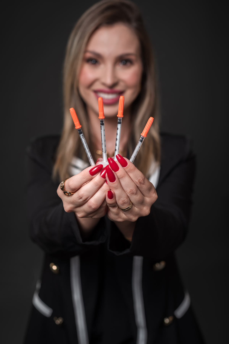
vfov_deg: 39.6
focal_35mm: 50
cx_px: 114
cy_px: 172
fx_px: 477
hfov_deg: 27.0
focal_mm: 50
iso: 100
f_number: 4
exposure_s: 1/250
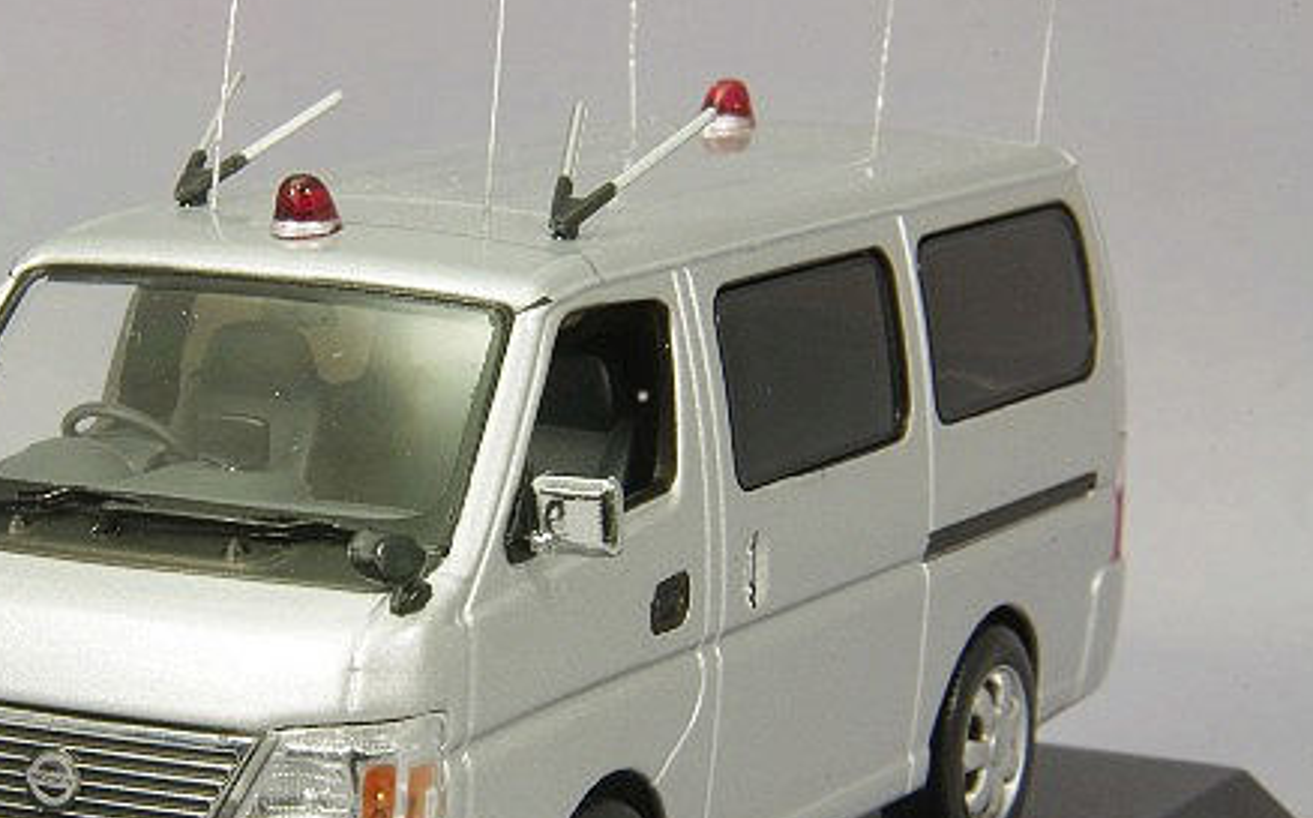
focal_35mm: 167
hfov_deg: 12.5
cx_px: 390
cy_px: 520
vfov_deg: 7.8
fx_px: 5971
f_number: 32
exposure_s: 1/1.25
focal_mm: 75
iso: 400
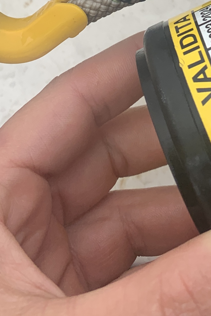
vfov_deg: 20.0
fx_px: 774
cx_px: 211
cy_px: -155
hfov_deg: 15.3
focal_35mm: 88
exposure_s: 1/306
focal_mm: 4.25
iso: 25
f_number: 1.8
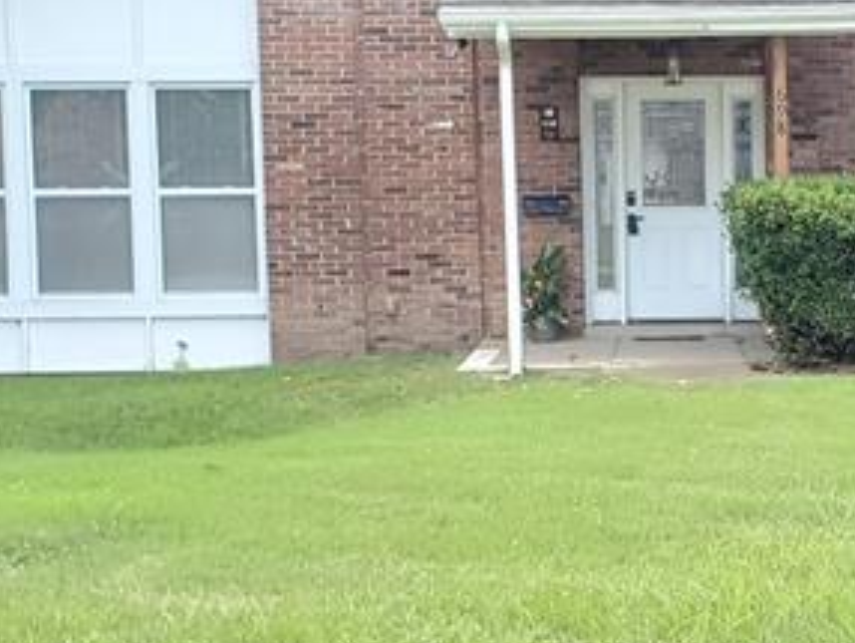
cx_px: 837
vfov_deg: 15.9
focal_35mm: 93
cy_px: 401
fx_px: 2299
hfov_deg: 20.5
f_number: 2.4
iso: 50
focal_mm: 4.3
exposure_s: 1/183
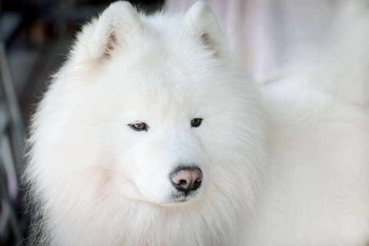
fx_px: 1076
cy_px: 123
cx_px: 184
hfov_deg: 19.5
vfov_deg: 13.0
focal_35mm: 105
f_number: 5
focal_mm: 105
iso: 200
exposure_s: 1/125
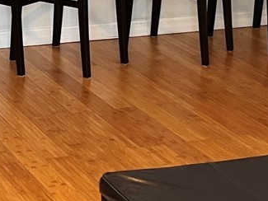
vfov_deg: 11.2
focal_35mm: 128
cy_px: -87
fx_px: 991
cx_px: -63
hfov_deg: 14.8
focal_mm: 5.1
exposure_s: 1/79
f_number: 1.6
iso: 125
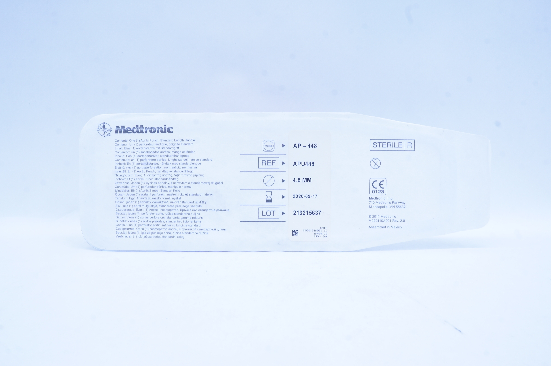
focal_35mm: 30
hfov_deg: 62.0
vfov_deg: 43.5
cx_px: 276
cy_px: 183
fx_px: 459
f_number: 14
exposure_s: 1/10
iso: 400
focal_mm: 20
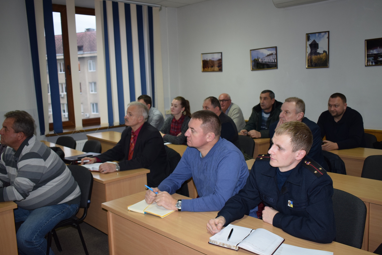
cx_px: 191
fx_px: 361
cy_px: 124
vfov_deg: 38.9
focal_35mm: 34
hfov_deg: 55.8
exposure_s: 1/60
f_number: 4
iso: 800
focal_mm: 22
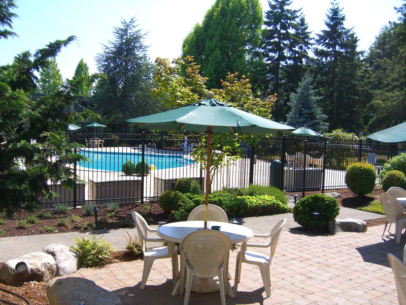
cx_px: 203
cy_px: 152
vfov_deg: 37.7
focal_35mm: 38
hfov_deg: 49.0
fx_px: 446
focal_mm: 7.9
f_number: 2.8
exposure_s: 1/640
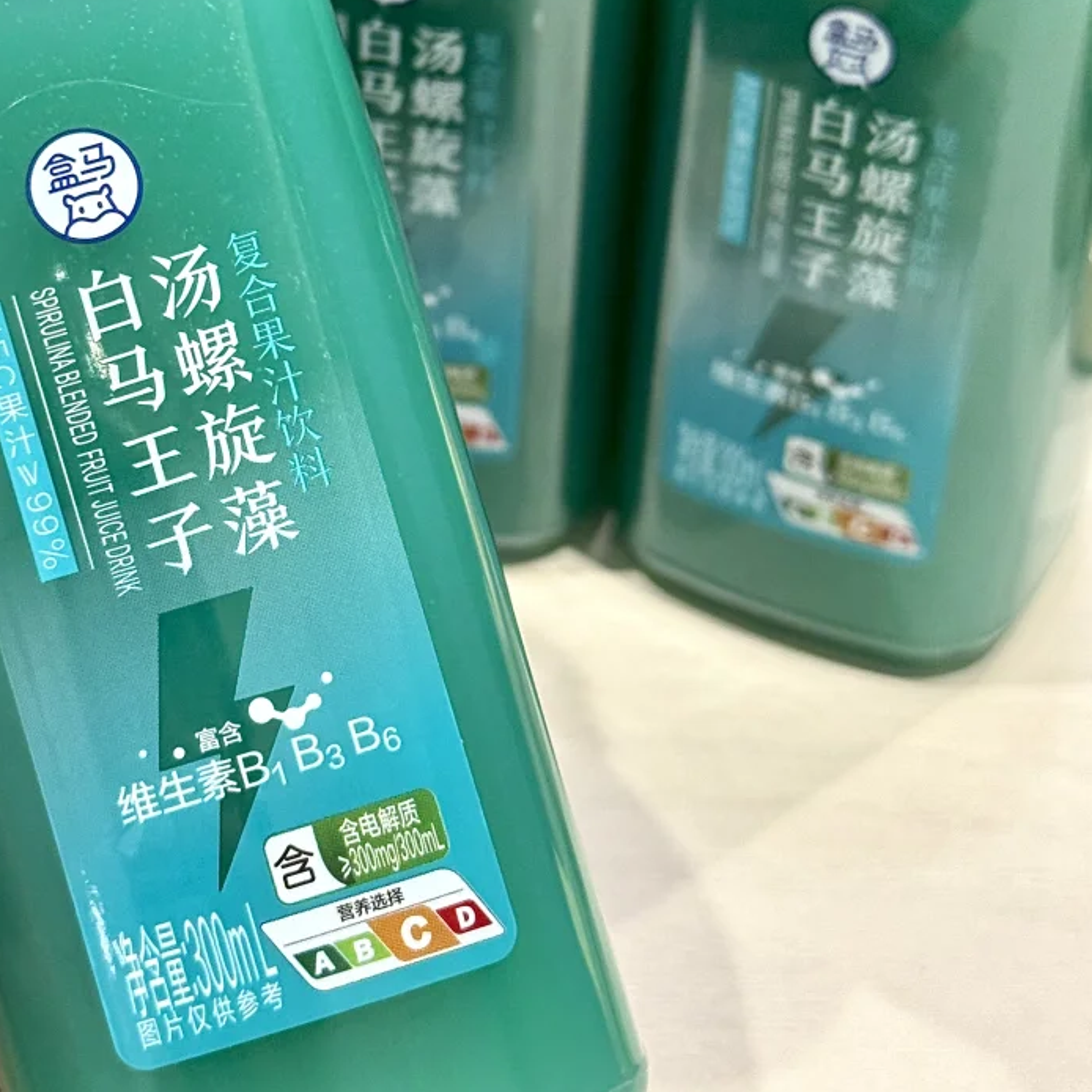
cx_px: 318
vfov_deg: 19.7
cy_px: 379
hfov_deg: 19.6
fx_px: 3141
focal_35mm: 88
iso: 100
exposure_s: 1/50
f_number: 1.78
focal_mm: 6.76
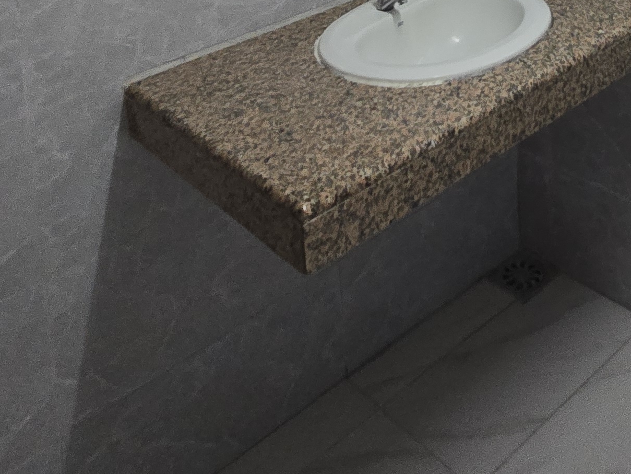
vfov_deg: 25.0
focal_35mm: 43
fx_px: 784
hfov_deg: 42.0
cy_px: -251
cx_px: 501
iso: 250
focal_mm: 2.2
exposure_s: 1/50
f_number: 2.2
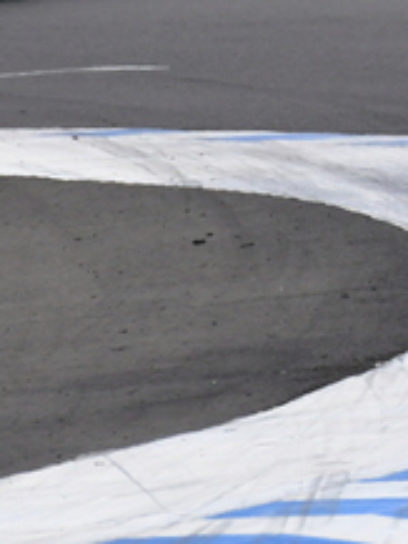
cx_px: 891
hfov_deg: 0.6
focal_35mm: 2339
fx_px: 36722
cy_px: -59
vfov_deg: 0.8
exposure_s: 1/640
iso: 640
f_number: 10
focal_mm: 440
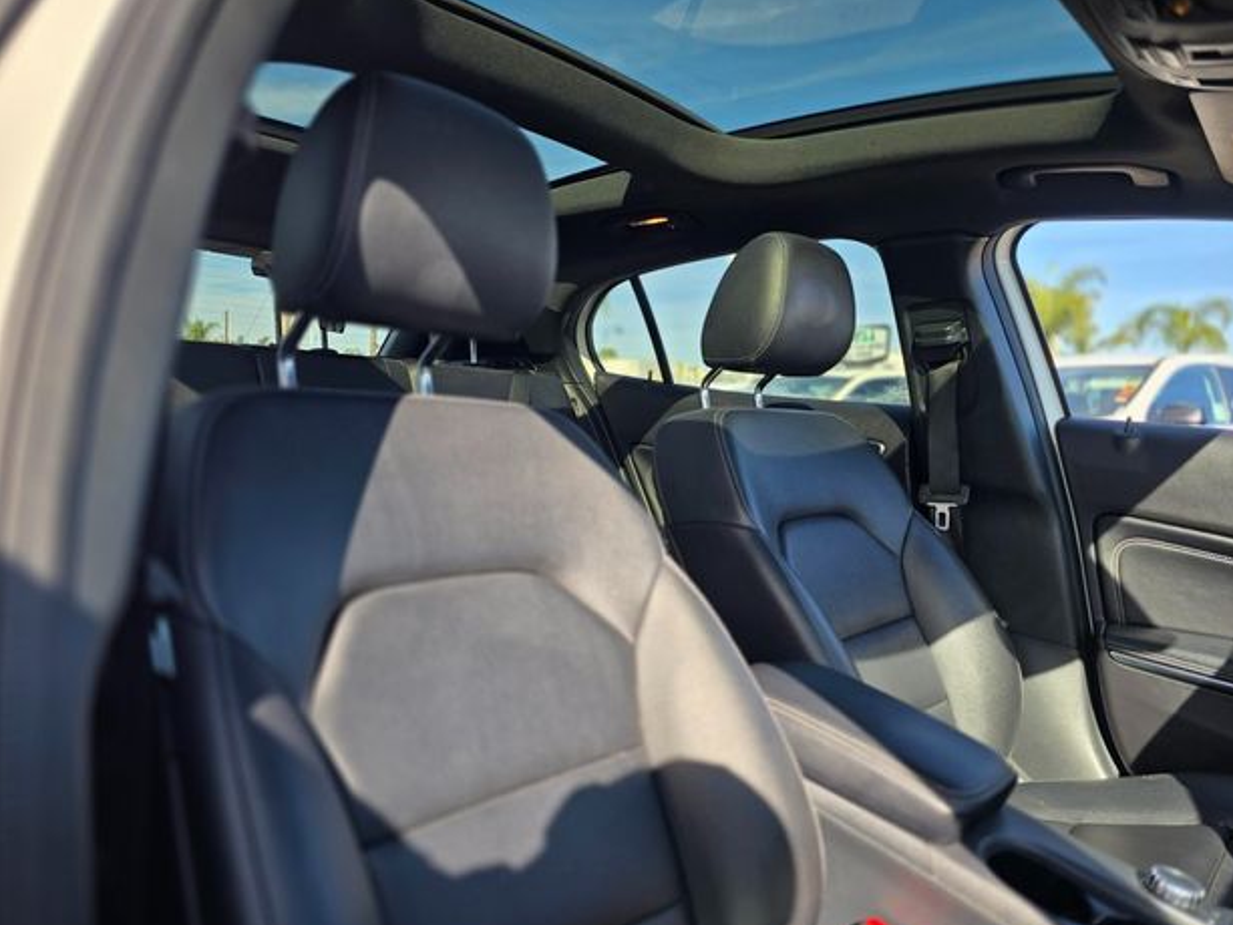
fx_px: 855
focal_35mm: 24
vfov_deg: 56.8
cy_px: 473
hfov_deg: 71.6
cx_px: 609
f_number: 1.7
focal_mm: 6.3
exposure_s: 1/1343
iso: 80
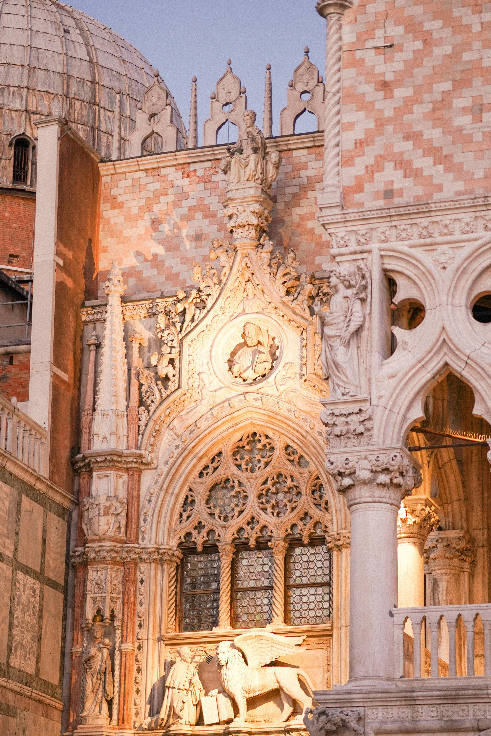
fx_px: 1964
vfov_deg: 21.2
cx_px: 258
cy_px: 401
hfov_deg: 14.3
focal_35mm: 96
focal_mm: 85
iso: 1250
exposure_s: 1/250
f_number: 1.4
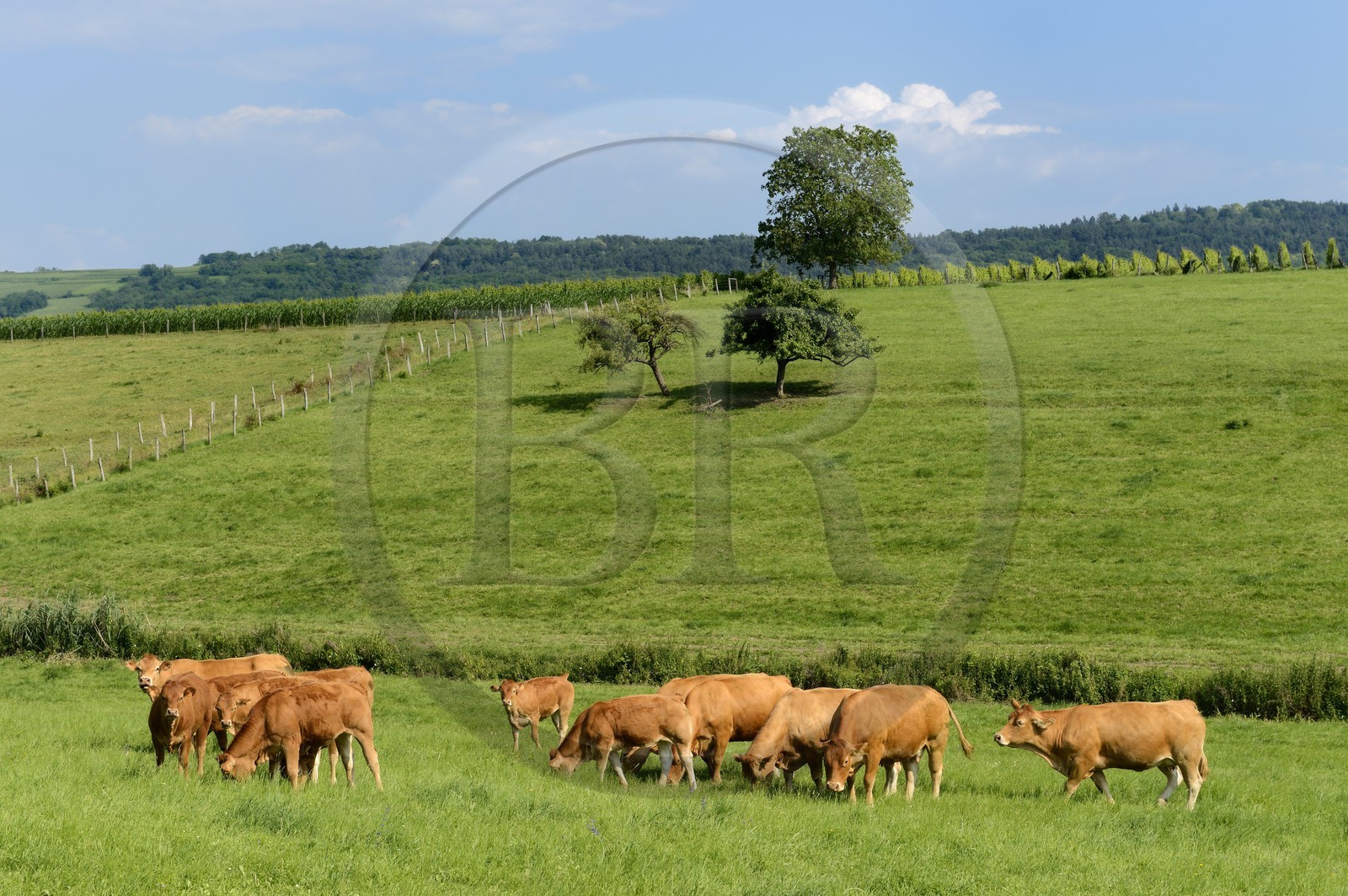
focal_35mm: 70
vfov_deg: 19.4
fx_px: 2619
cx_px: 674
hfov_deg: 28.9
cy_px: 448
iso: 200
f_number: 10
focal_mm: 70
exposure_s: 1/250
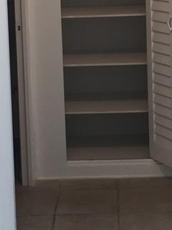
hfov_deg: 14.2
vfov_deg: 18.4
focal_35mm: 104
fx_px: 689
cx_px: 93
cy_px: -8
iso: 40
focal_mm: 4.15
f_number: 2.2
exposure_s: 1/60
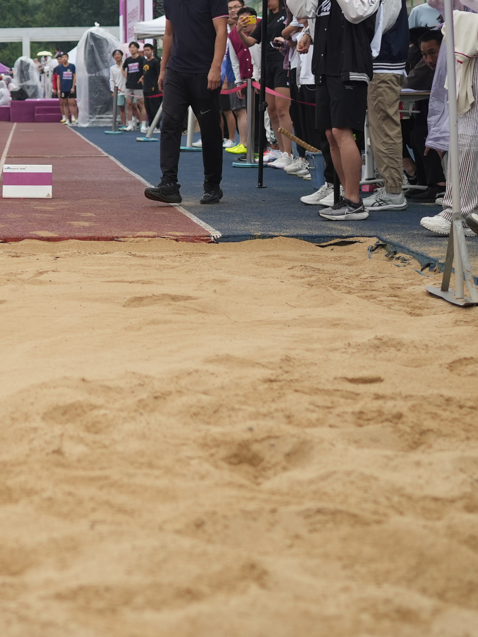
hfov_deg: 15.5
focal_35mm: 92
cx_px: -103
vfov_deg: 20.9
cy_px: 75
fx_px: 1693
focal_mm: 35
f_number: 2.2
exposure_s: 1/1000
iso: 250
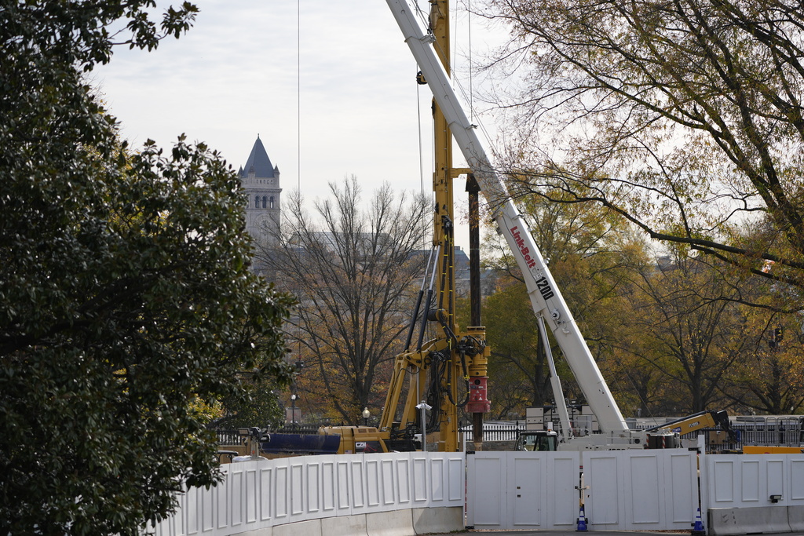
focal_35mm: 100
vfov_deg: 13.7
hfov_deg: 20.4
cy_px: 268
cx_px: 402
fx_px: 2233
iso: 320
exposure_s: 1/1600
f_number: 4.5
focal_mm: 100
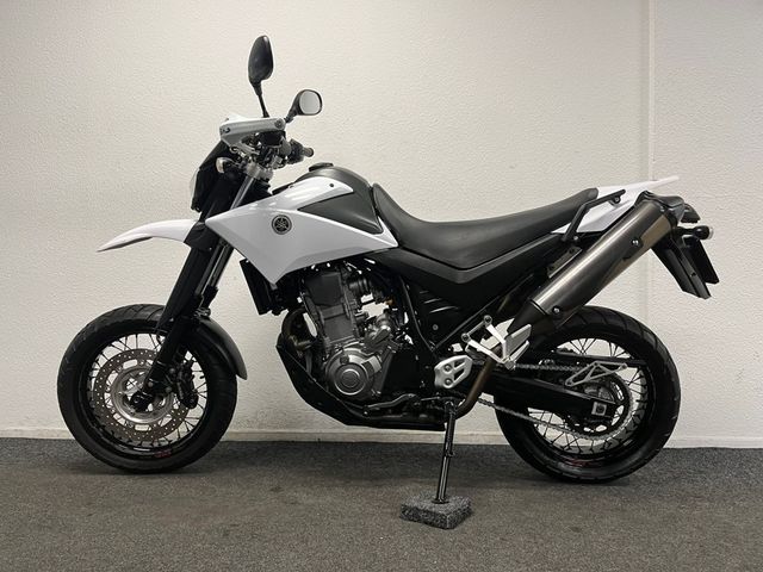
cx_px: 382
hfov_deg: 67.3
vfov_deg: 53.1
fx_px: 573
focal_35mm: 26
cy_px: 286
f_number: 1.6
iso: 64
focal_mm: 5.1
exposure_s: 1/50
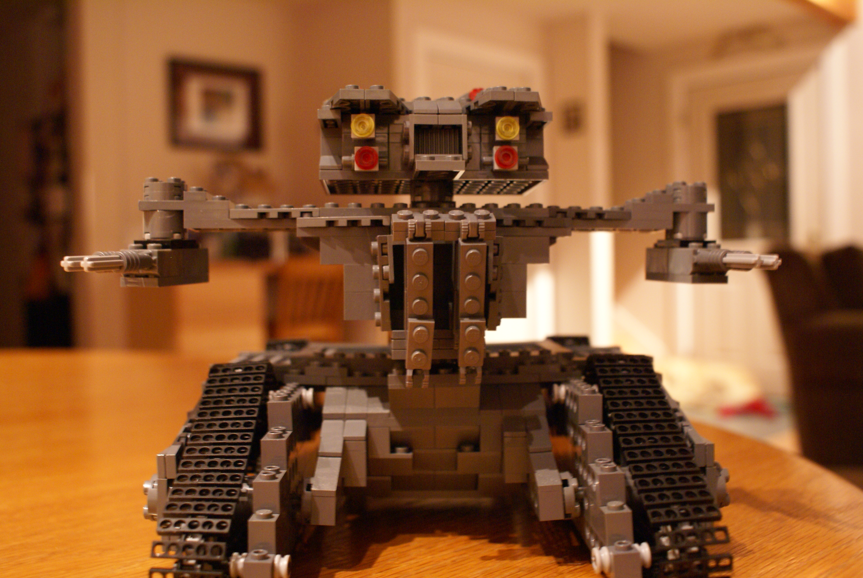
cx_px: 432
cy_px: 289
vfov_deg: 37.0
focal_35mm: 36
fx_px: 864
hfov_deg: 53.1
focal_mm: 24
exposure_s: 1/4
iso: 800
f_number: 4.5
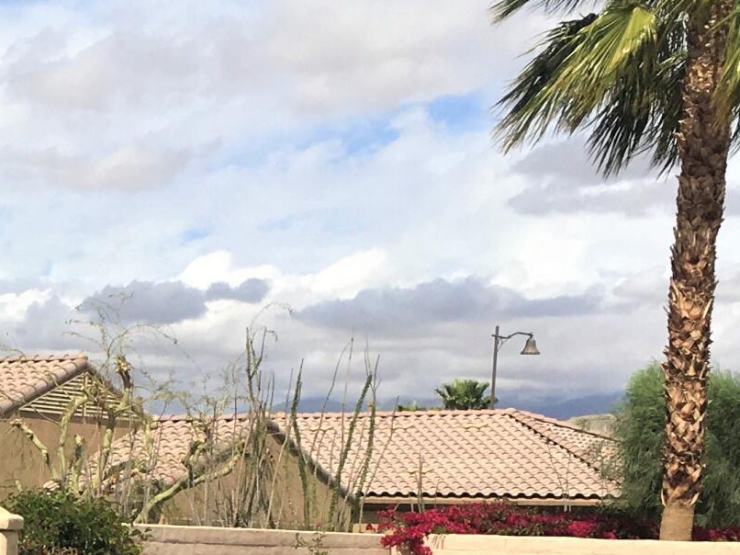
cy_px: 774
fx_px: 2308
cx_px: -163
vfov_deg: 13.1
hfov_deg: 17.3
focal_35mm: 108
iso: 25
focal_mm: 4.15
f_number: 2.2
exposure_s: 1/3077
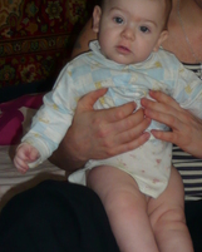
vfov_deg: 16.0
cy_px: 135
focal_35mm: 120
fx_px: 896
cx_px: 198
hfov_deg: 12.7
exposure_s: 1/30
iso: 100
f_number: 4.3
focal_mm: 9.1
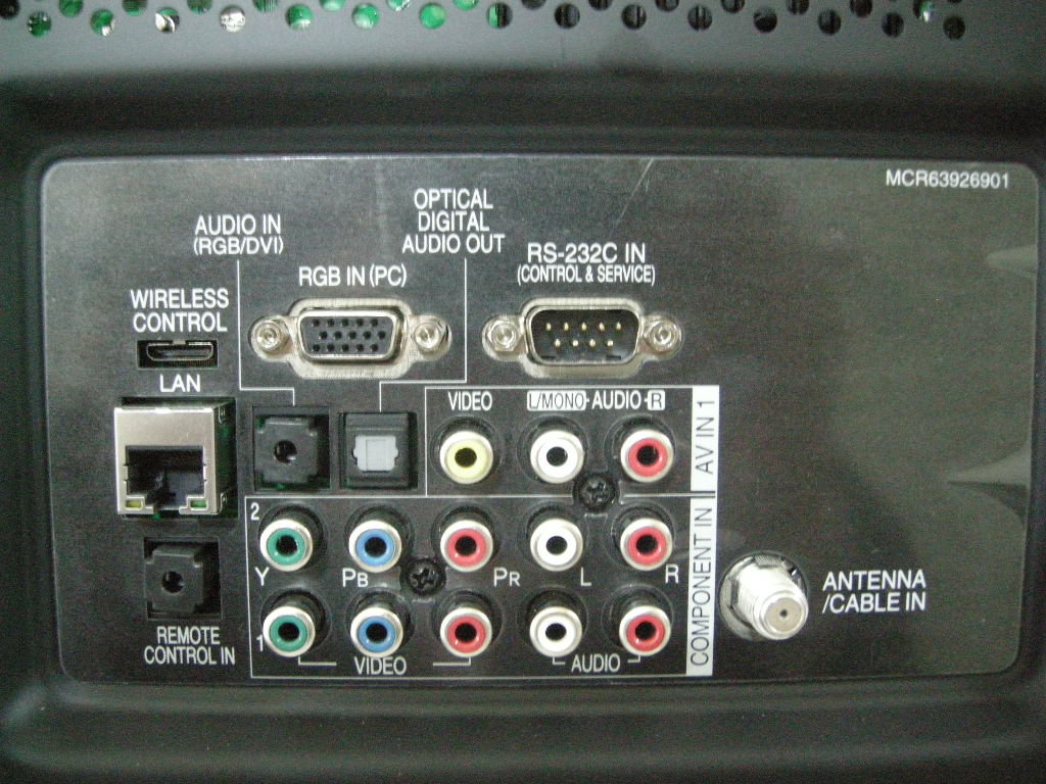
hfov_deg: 51.4
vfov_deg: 39.7
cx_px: 523
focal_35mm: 36
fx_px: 1088
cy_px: 392
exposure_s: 1/5.6
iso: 800
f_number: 2.7
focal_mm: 7.5
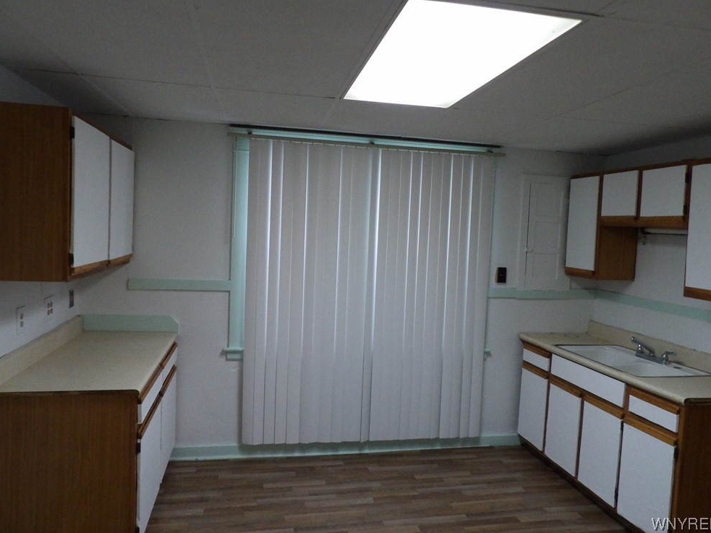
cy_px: 263
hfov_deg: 69.4
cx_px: 357
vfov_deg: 54.9
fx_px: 513
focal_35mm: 25
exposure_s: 1/60
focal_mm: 4.3
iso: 612
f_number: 2.8
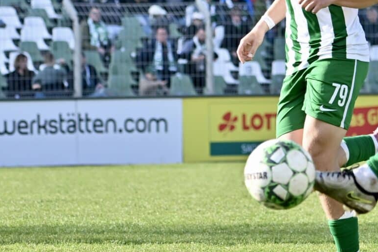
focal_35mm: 400
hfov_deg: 5.1
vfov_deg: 3.4
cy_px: 48
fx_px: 4200
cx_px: 487
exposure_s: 1/1250
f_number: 5.6
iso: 450
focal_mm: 150
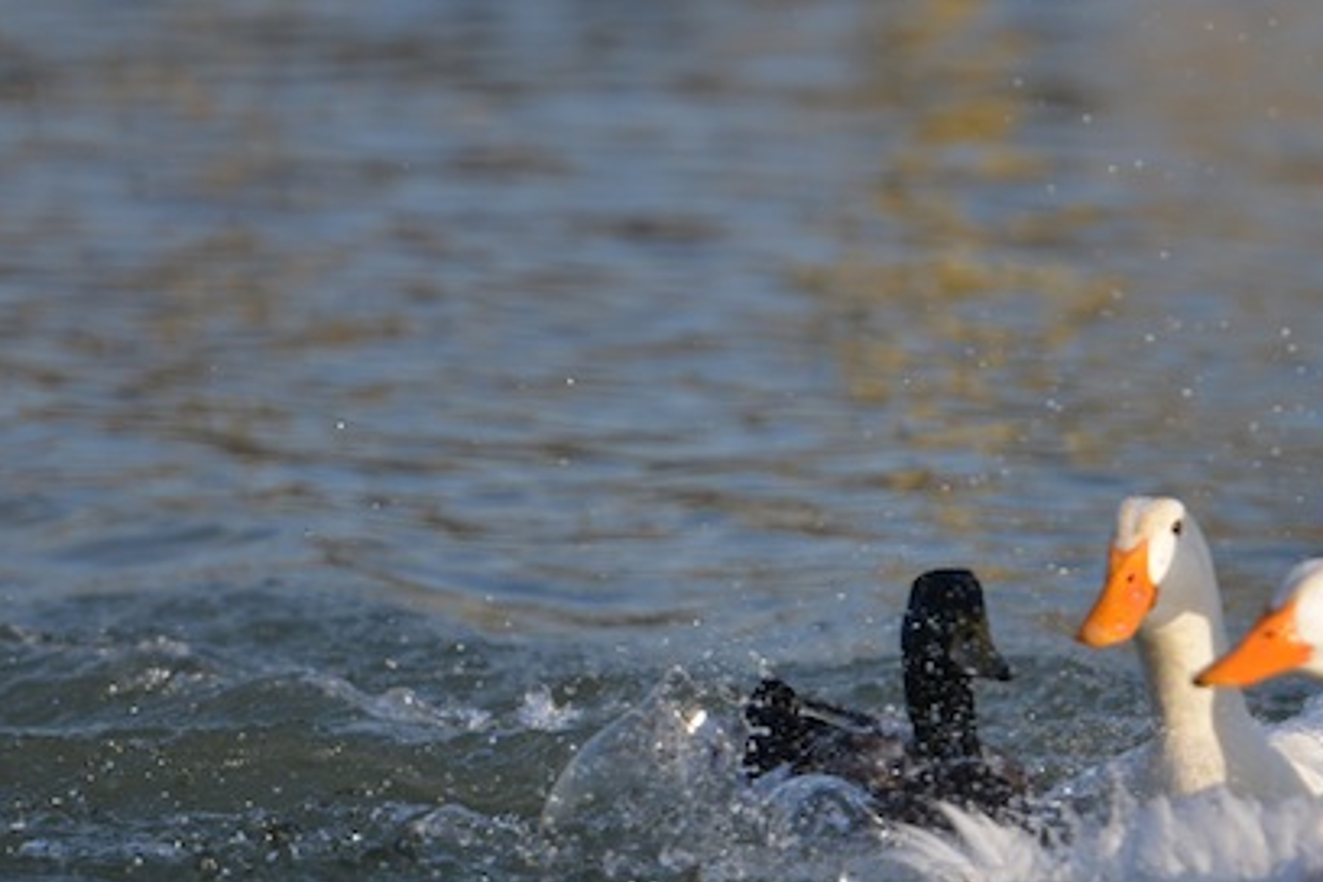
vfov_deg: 2.2
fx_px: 23077
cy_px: 791
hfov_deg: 3.3
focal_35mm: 628
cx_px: 1161
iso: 200
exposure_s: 1/2500
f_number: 2.8
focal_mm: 200
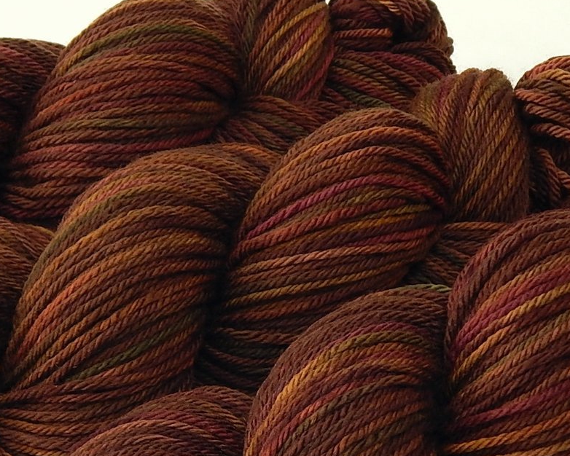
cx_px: 238
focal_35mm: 103
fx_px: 1738
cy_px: 357
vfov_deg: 14.9
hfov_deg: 18.6
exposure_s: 1/30
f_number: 3.6
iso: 125
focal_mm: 7.7
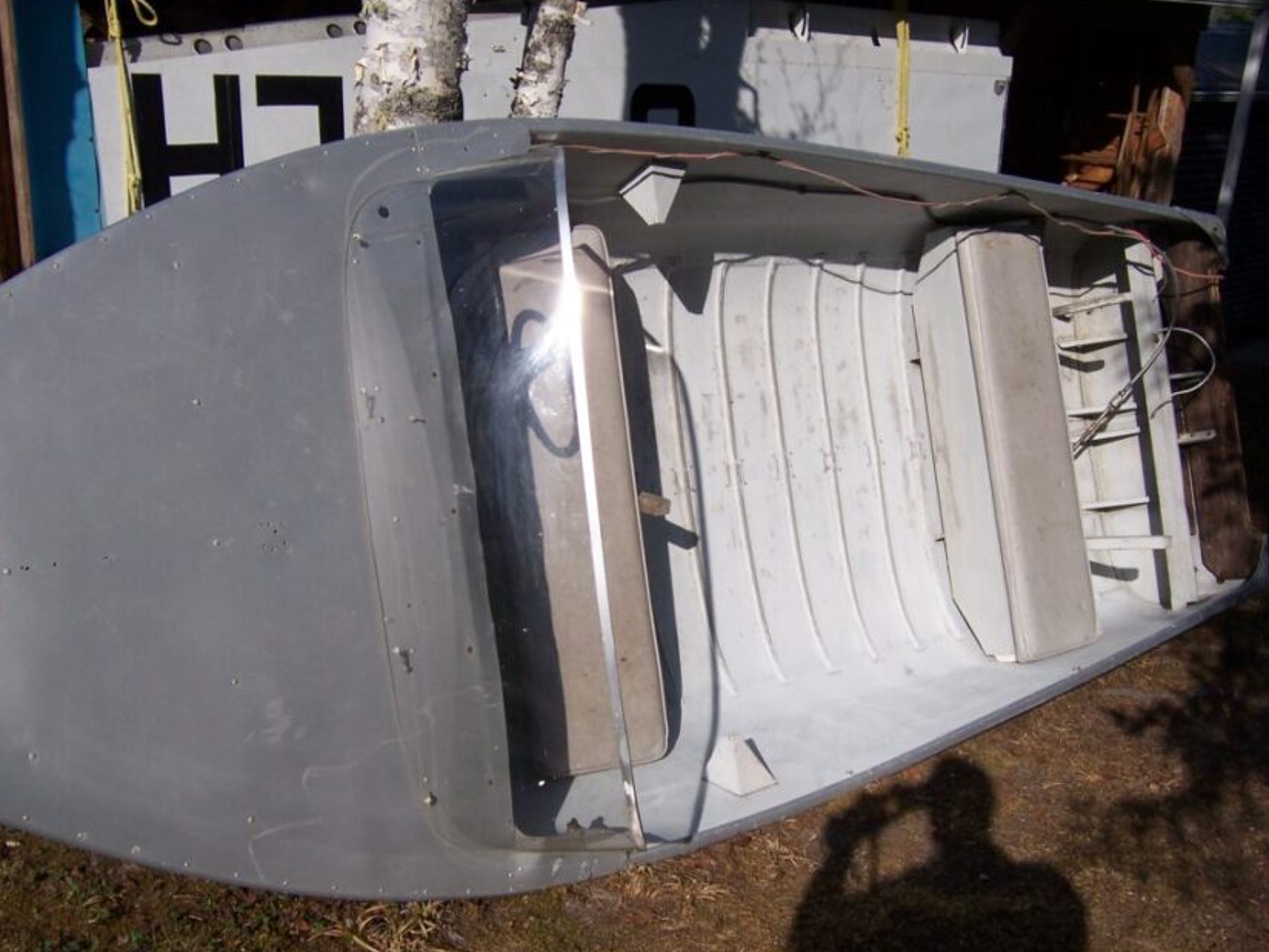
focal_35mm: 36
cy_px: 499
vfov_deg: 39.7
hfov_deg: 51.3
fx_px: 1320
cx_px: 578
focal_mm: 5.5
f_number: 4
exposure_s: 1/1000
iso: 80
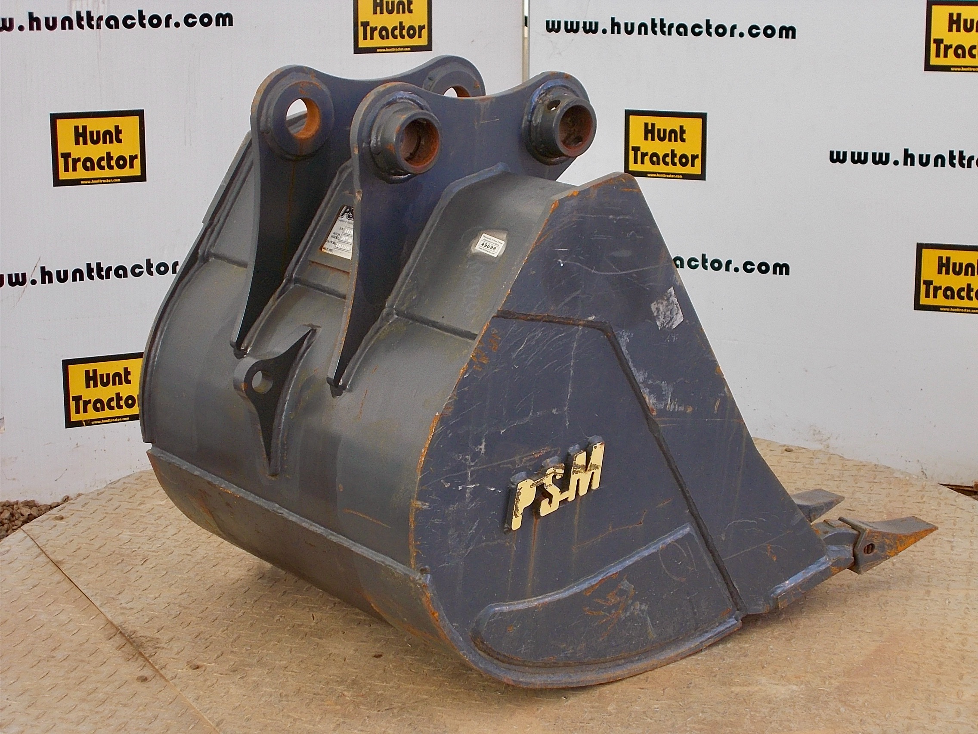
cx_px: 489
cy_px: 367
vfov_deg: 22.3
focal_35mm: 66
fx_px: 1865
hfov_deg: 29.4
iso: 125
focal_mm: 11.8
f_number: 5.3
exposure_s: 1/60
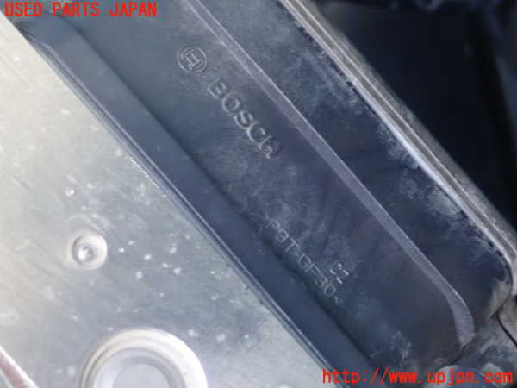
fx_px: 1105
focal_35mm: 74
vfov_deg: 19.9
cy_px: 194
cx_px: 258
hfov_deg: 26.3
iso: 1600
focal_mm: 13.47
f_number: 4.2
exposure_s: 1/13
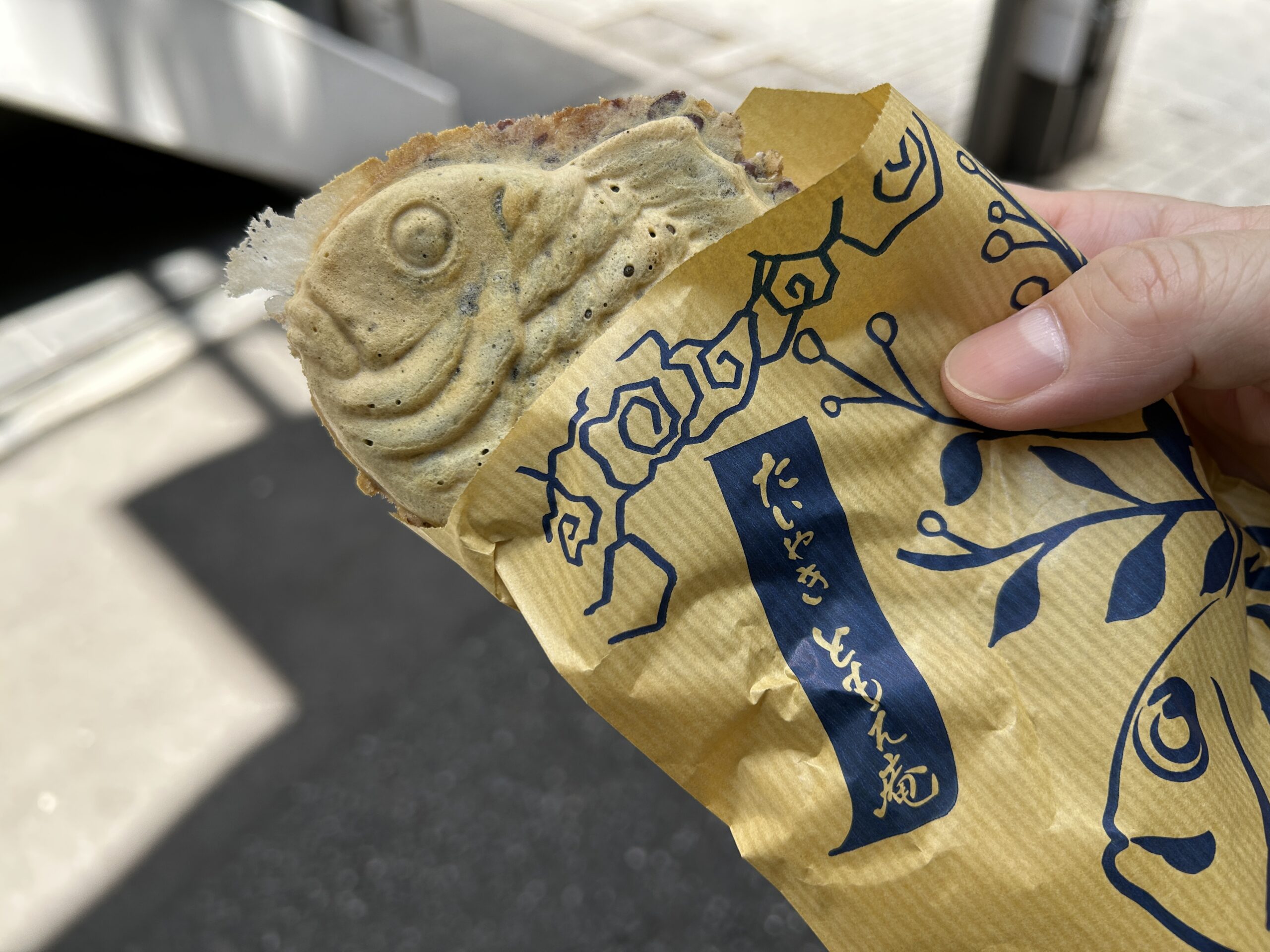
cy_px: 476
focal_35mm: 26
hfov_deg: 67.3
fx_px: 954
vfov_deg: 53.1
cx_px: 635
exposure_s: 1/407
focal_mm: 5.7
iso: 50
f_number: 1.5
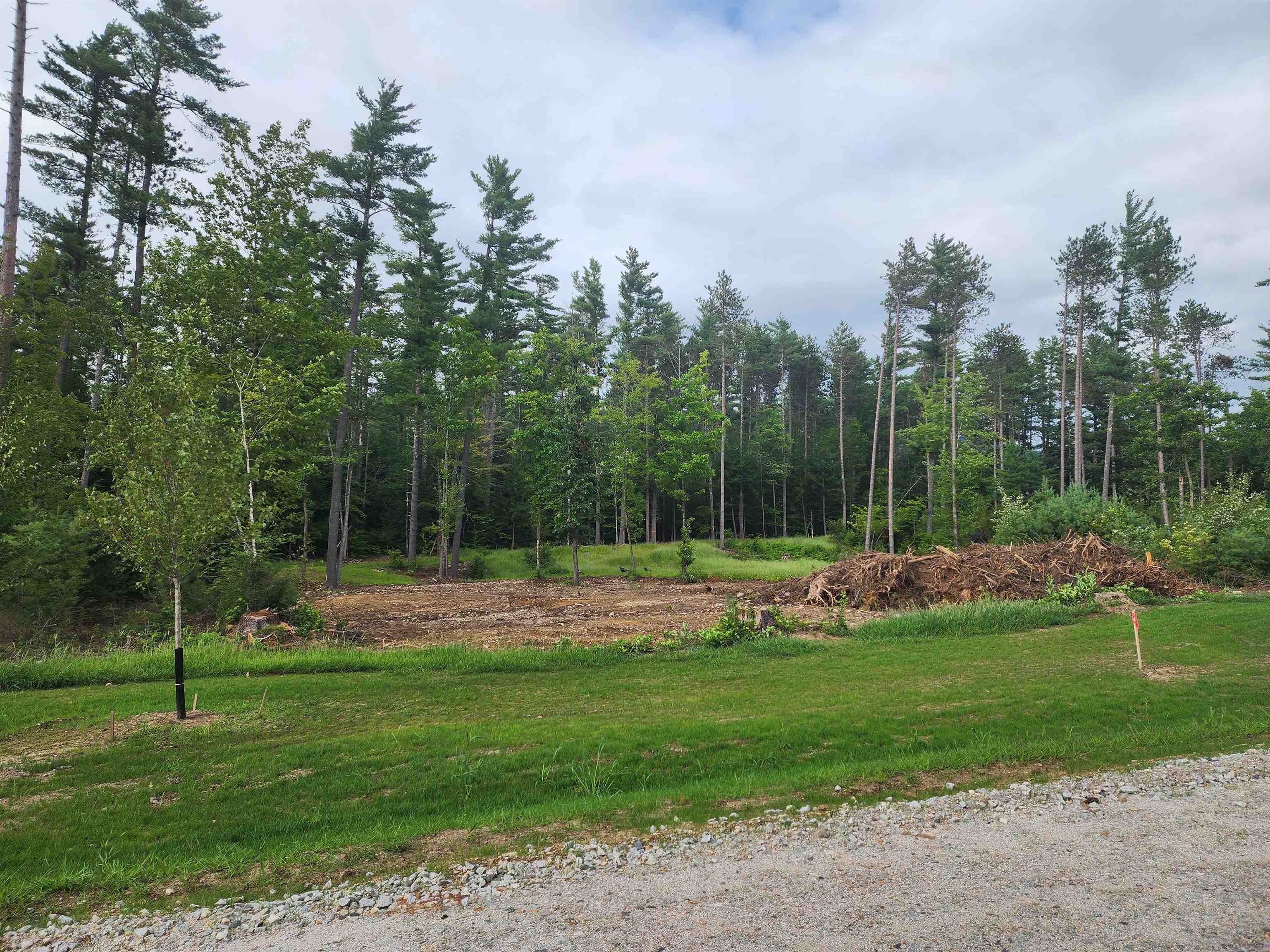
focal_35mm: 23
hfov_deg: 73.9
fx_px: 844
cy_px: 476
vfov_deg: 58.9
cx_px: 635
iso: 12
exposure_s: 1/590
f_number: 1.8
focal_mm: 6.4
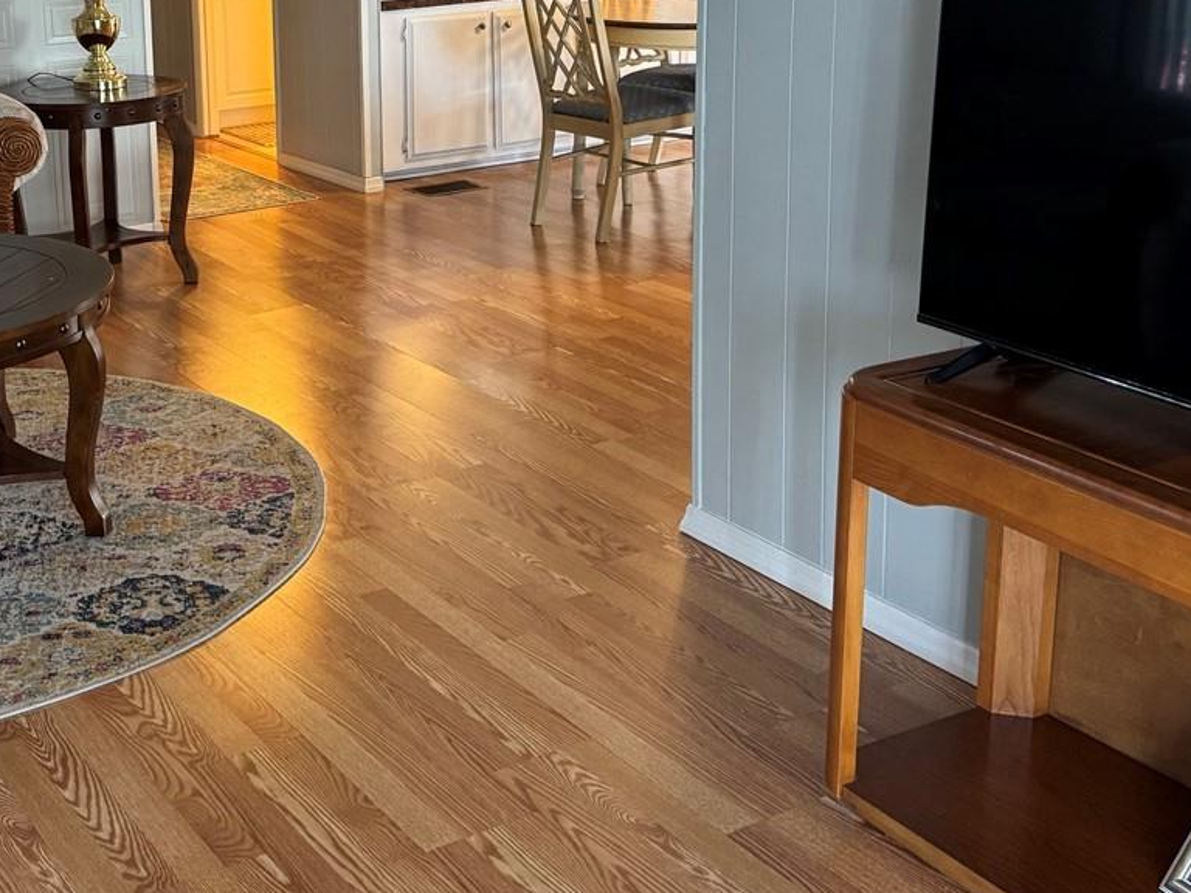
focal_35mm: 50
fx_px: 1720
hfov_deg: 37.7
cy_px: 175
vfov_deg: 28.5
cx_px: 388
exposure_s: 1/60
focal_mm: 6.76
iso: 320
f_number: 1.78
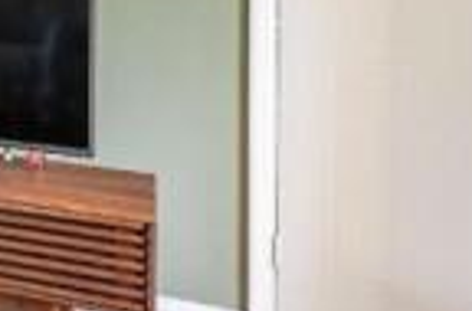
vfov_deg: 19.2
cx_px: -397
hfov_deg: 20.7
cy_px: -111
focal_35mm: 64
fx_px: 836
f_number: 5
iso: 2500
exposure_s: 1/20
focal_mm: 14
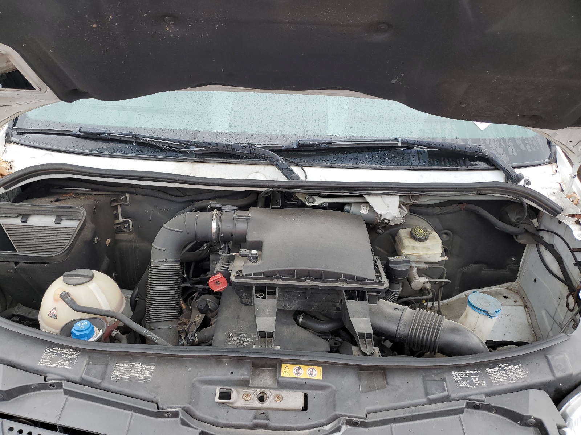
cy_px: 218
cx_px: 290
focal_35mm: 26
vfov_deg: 53.1
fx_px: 436
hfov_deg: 67.3
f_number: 1.5
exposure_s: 1/294
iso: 50
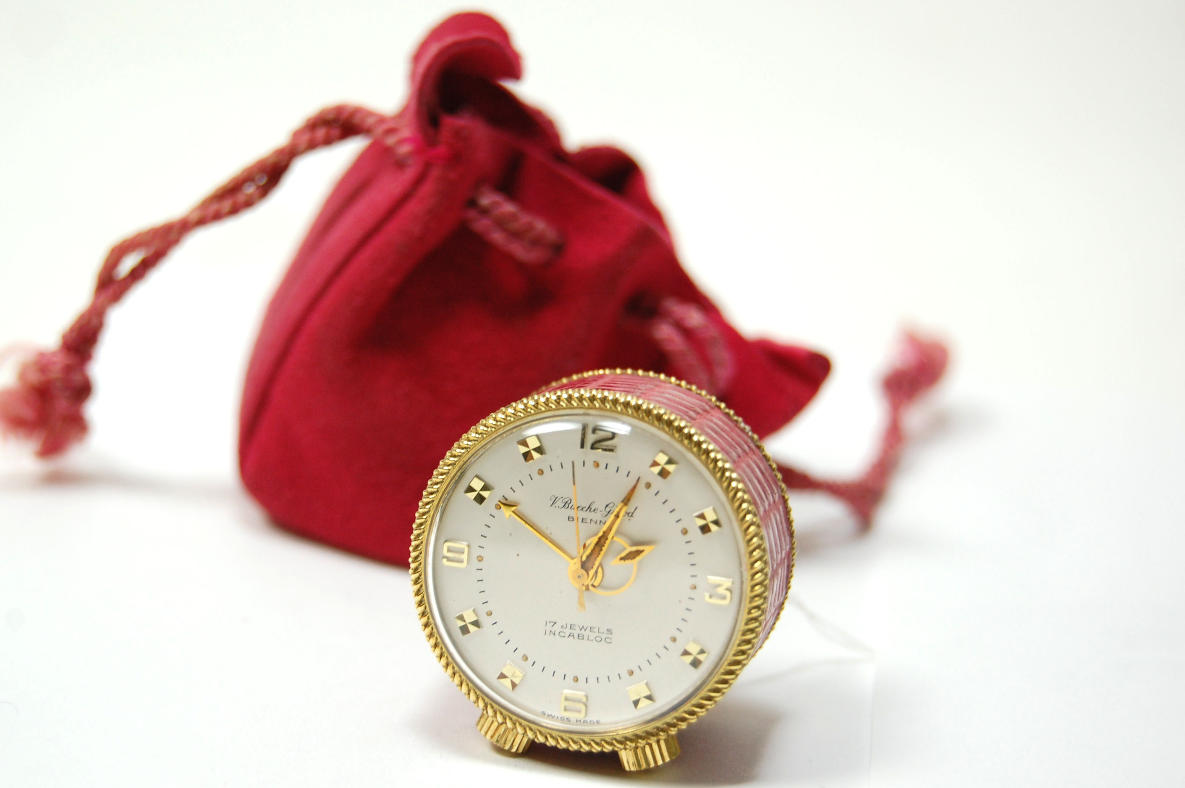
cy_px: 391
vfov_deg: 16.8
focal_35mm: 81
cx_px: 554
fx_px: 2664
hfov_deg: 25.1
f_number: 5.6
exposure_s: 1/80
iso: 400
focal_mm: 50
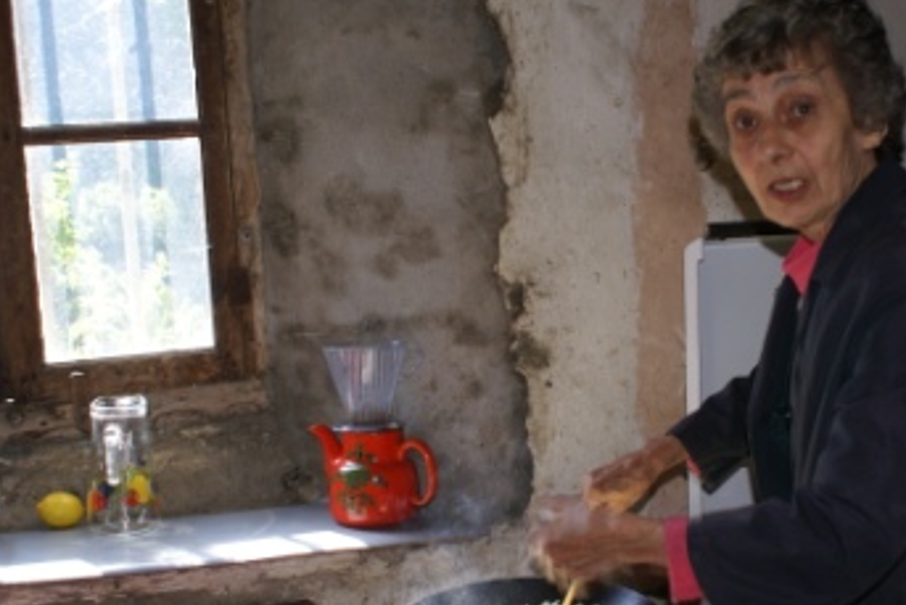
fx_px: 1284
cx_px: 557
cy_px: 336
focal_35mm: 51
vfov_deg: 26.5
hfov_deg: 38.7
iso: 200
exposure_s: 1/60
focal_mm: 26
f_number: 5.6
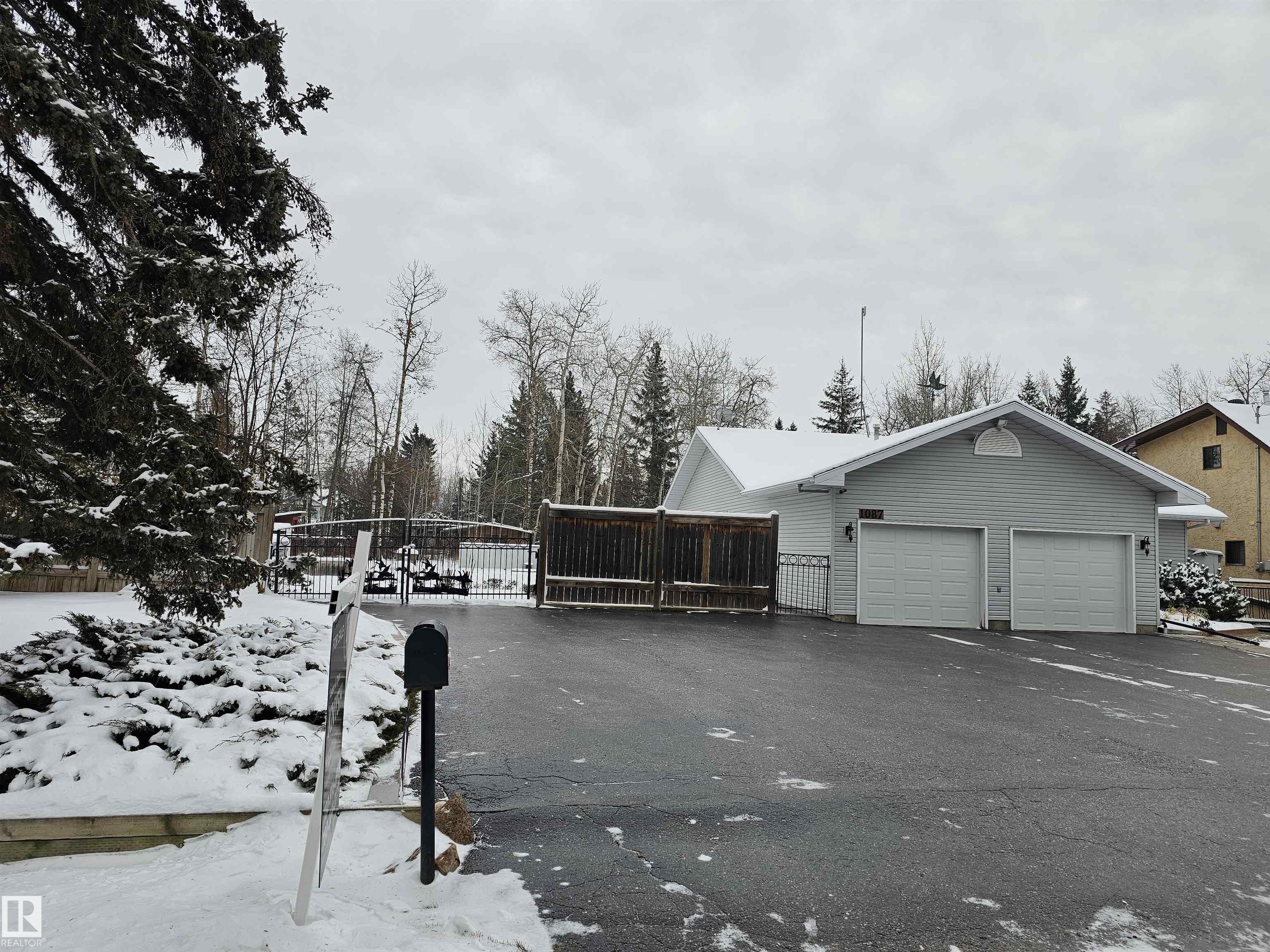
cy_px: 476
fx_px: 844
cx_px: 635
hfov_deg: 73.9
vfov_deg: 58.9
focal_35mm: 23
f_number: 1.7
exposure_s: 1/207
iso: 20
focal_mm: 6.3
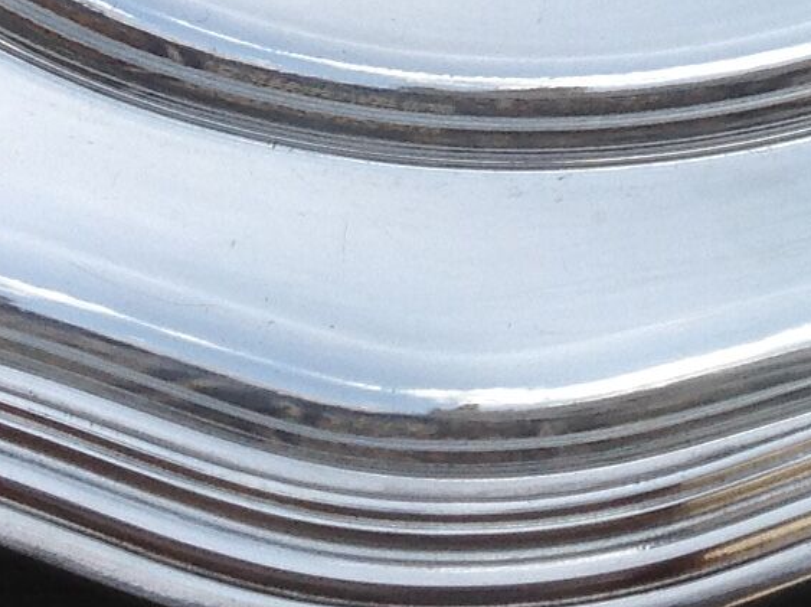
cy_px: -454
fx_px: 3768
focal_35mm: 161
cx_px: 817
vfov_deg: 8.8
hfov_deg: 12.1
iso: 50
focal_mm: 4.28
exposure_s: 1/1779
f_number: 2.4
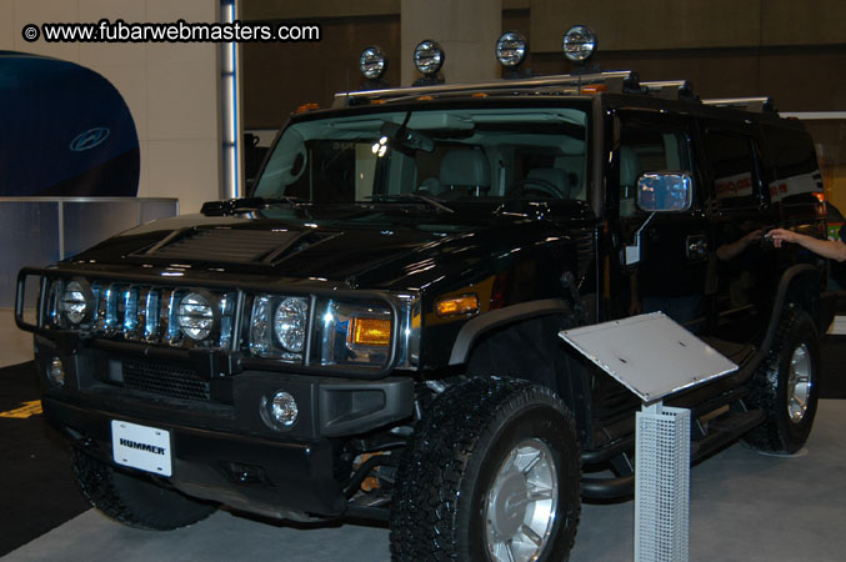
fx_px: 1056
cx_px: 423
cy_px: 281
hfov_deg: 43.6
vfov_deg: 29.8
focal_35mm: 45
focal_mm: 30
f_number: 5
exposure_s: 1/60
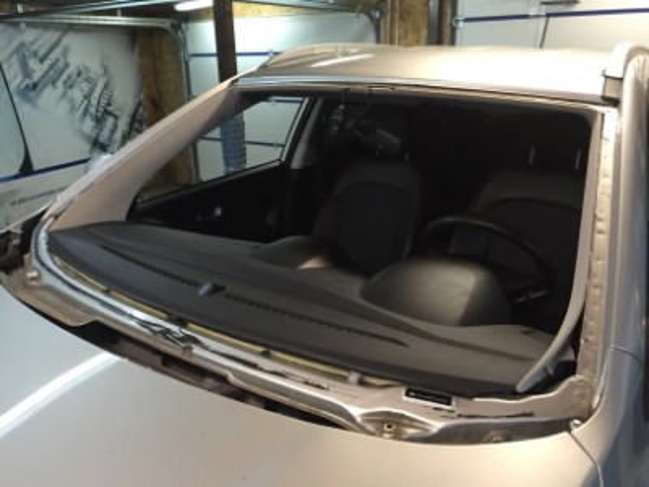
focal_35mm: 29
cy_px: 244
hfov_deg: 61.7
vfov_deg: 48.2
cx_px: 324
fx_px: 544
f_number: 2.2
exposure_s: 1/33
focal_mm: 4.15
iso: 160
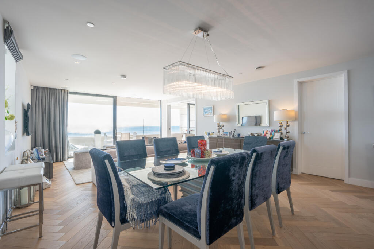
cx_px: 187
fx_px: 166
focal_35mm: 16
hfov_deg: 96.7
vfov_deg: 73.8
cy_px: 124
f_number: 11
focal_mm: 16
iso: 400
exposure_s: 1/80
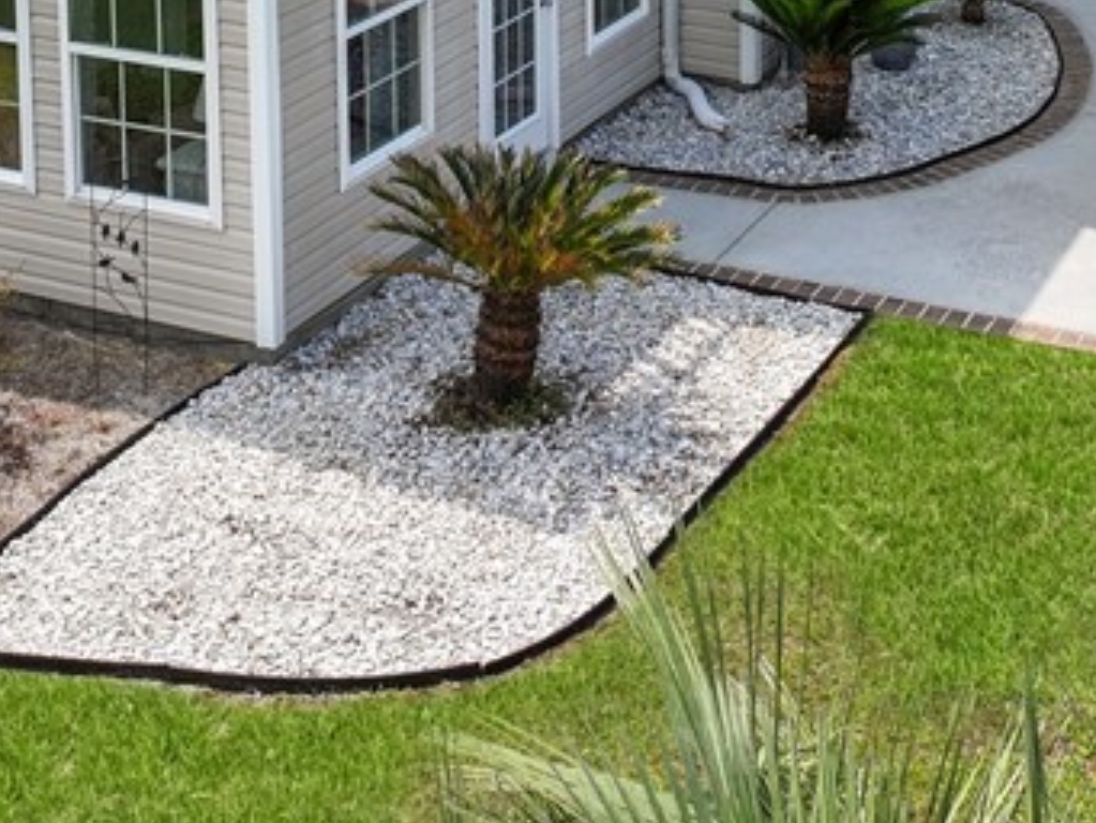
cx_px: 643
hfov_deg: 27.0
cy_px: -339
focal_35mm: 72
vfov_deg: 18.5
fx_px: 2280
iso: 100
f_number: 2.8
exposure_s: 1/2000
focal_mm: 12.29
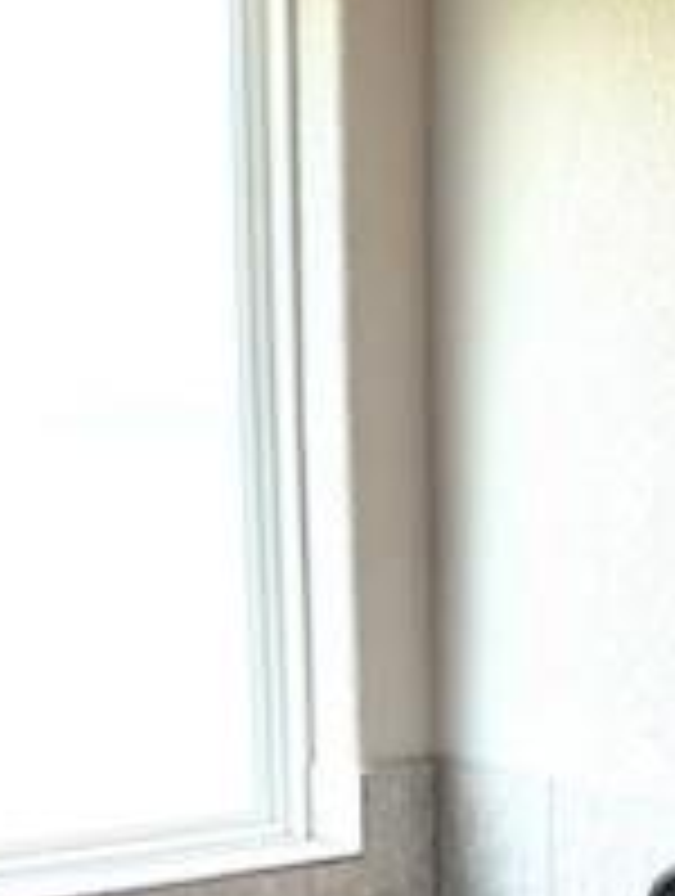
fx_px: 1996
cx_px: 652
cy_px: 1063
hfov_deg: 18.8
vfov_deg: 23.3
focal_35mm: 77
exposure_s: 1/169
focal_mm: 6.76
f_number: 1.78
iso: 80
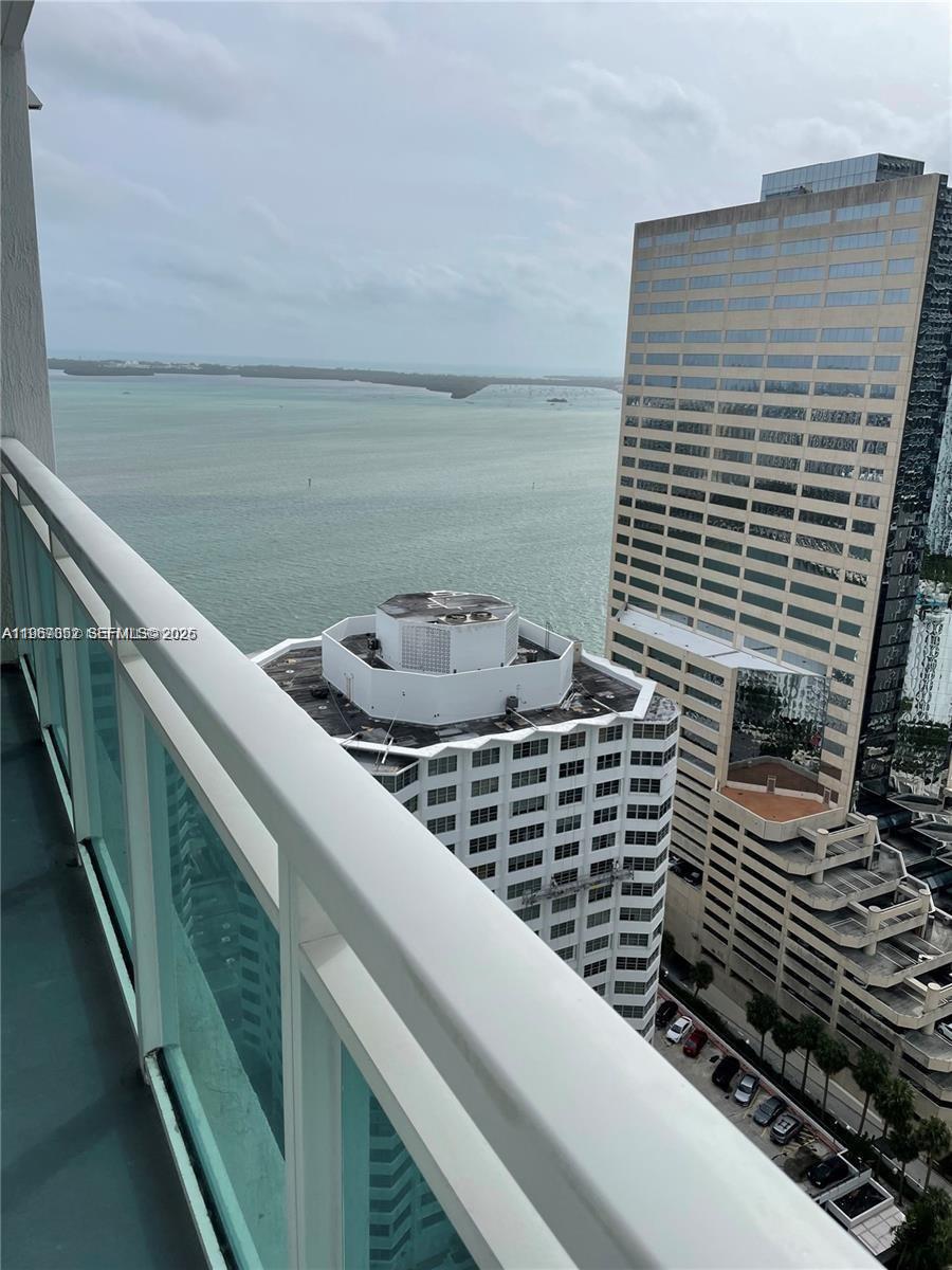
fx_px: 953
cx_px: 476
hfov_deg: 53.1
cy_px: 635
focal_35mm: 26
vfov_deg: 67.3
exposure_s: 1/6494
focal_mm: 4.2
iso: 32
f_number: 1.6
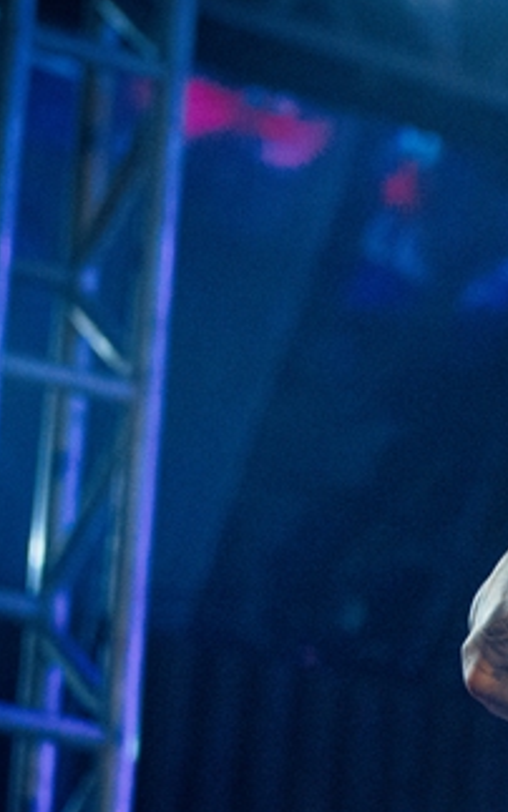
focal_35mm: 288
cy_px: 485
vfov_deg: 7.3
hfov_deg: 4.5
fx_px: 6377
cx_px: 861
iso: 2500
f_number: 2.8
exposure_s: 1/1000
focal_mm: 82
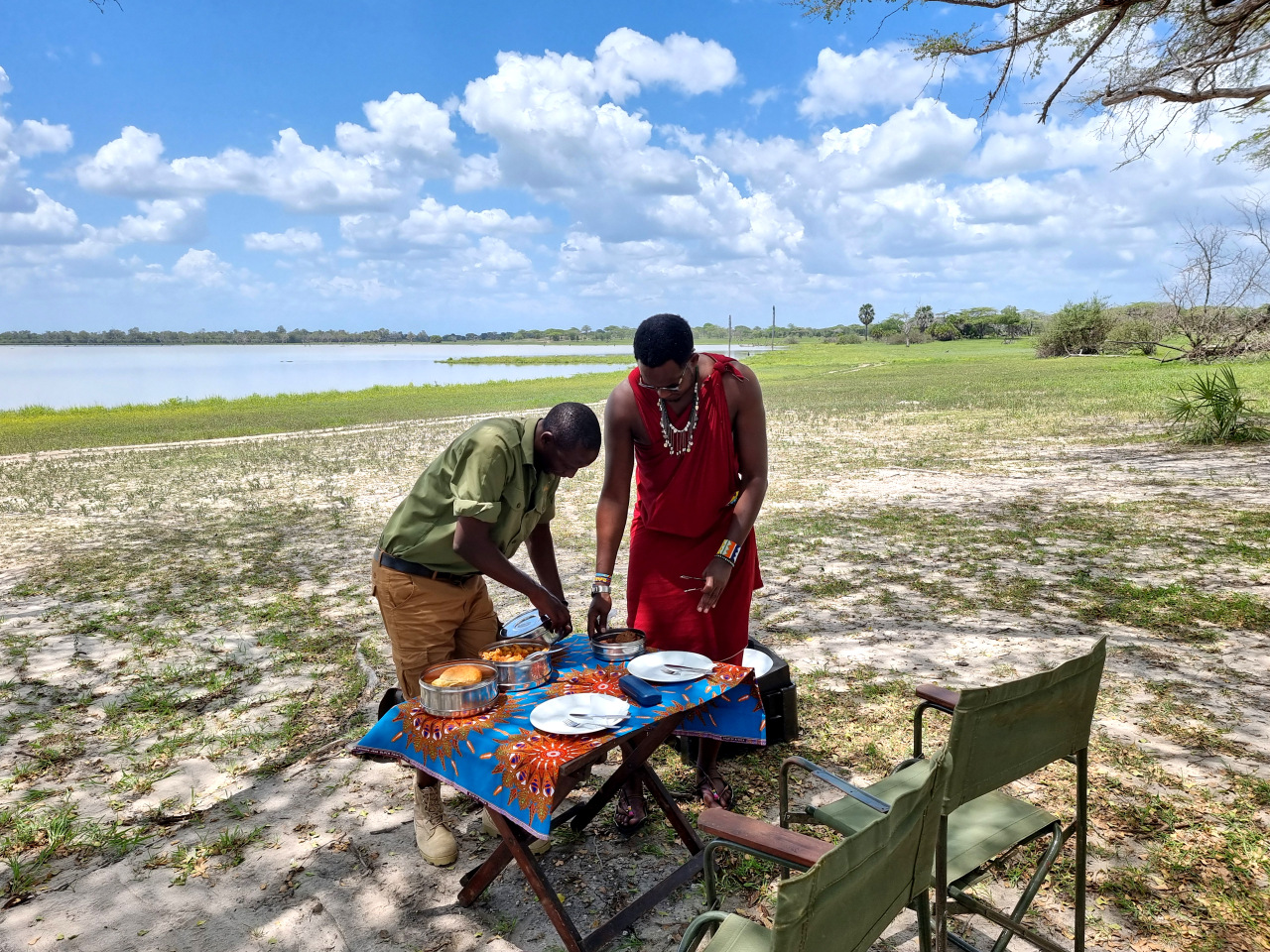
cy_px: 476
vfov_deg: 56.8
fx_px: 881
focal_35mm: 24
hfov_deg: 71.6
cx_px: 635
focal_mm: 6.7
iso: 50
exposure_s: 1/642
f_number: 1.8
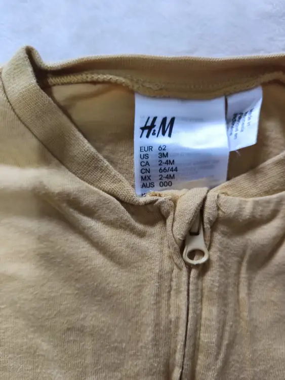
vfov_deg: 73.9
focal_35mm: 23
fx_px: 252
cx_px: 142
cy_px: 190
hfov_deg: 58.9
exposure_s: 1/50
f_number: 1.7
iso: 320
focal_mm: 5.35
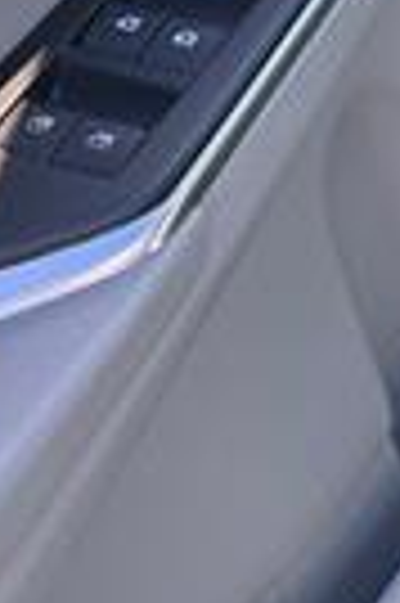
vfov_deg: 16.2
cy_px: -212
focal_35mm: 119
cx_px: 1240
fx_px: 1988
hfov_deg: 9.0
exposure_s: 1/323
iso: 80
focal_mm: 6.86
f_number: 1.78
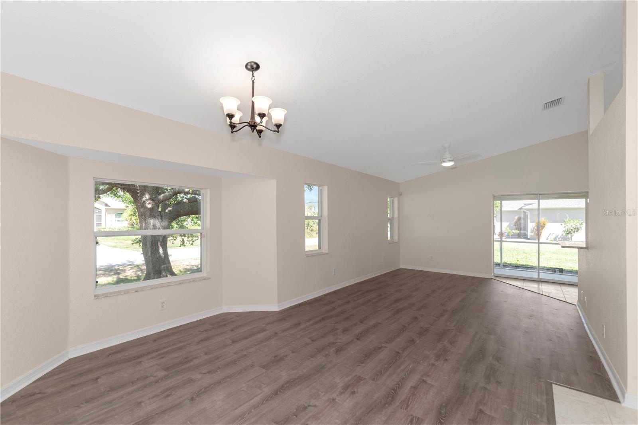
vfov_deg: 77.3
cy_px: 212
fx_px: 266
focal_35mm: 15
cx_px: 319
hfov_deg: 100.4
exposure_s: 1/60
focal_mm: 15
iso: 250
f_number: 7.1
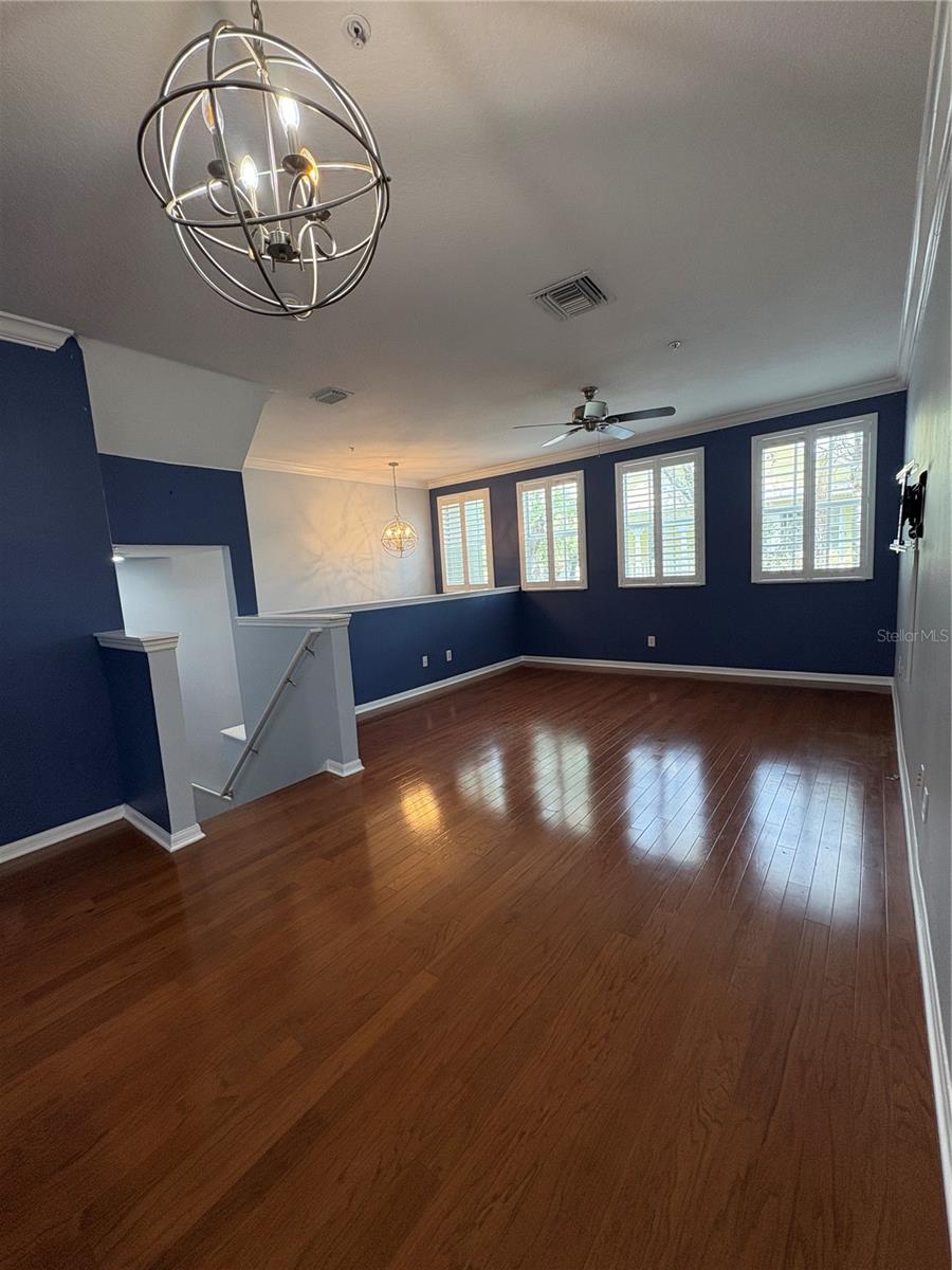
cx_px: 476
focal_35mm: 14
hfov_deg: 85.7
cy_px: 635
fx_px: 513
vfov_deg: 102.1
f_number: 2.2
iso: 200
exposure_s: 1/120
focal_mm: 2.22
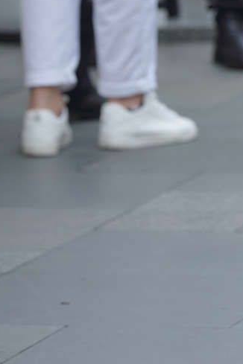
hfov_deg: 2.8
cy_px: -181
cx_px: 379
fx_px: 5032
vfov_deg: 4.1
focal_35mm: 497
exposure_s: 1/500
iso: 500
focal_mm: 135
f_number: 3.5
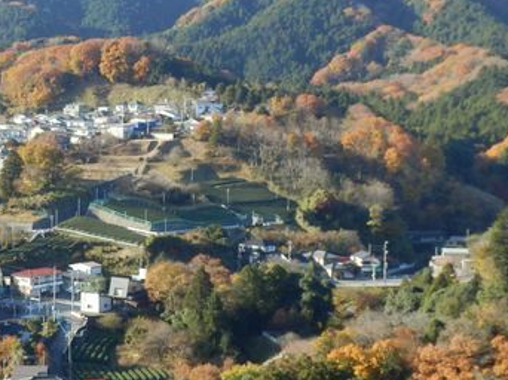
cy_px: 126
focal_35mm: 103
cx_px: 198
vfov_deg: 14.3
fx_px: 1510
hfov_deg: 19.1
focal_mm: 7.9
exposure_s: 1/160
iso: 80
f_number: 4.2
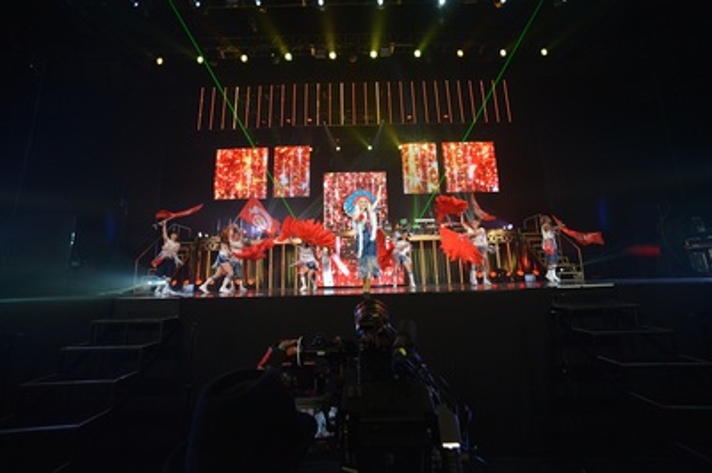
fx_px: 277
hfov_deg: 104.3
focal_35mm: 14
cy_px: 236
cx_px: 356
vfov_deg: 81.1
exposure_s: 1/640
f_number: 4.5
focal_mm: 14
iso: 1250
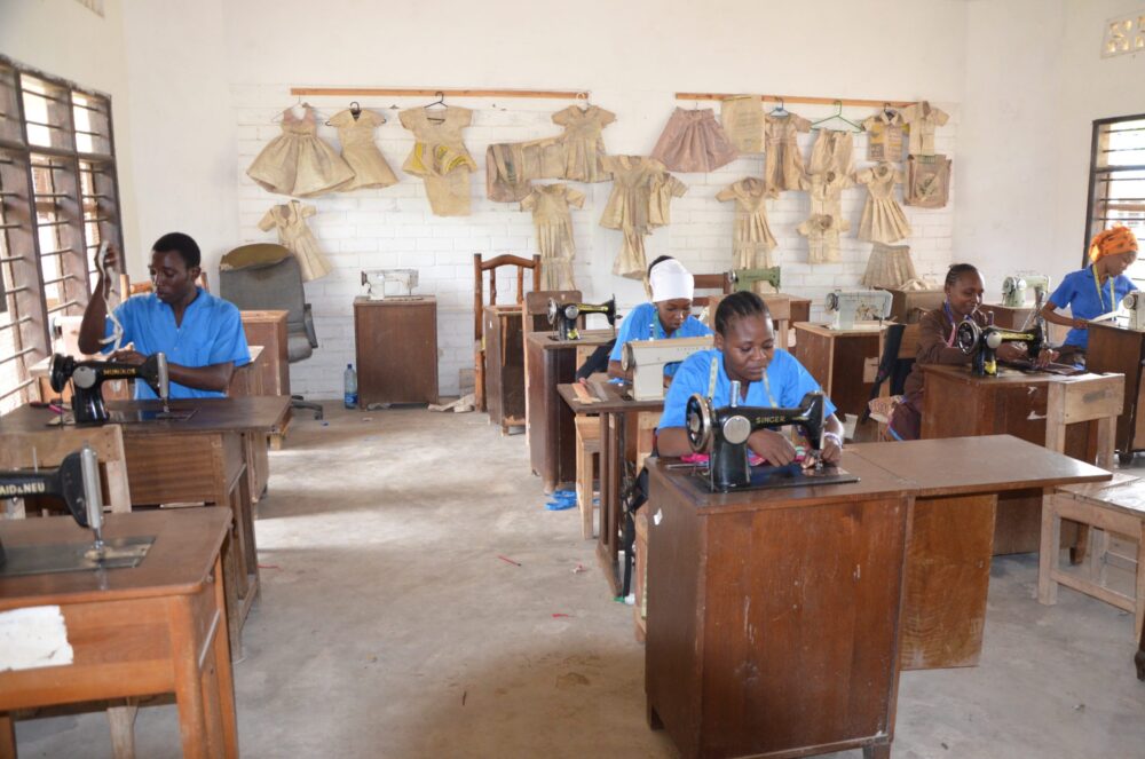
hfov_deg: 67.5
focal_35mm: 27
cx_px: 572
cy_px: 380
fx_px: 857
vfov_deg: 47.8
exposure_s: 1/60
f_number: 3.5
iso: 1600
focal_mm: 18
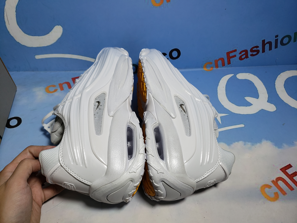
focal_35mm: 26
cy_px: 112
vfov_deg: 53.1
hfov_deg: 67.3
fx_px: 223
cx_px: 148
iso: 50
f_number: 1.5
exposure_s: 1/740
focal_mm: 4.3
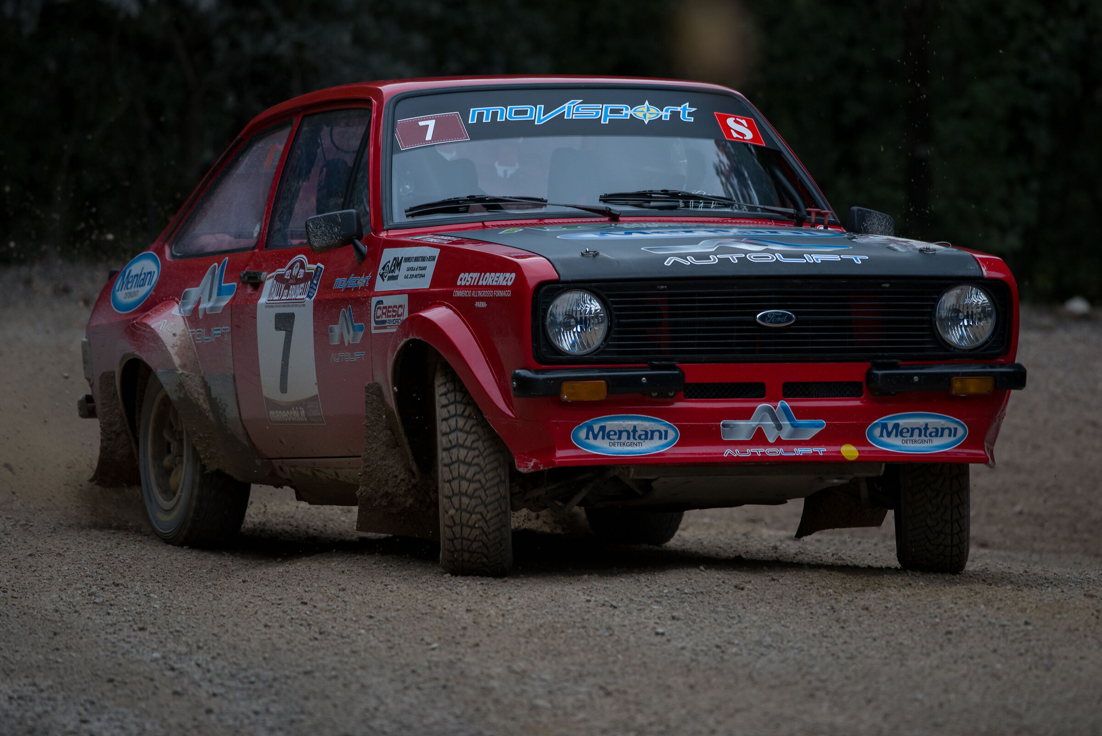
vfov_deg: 4.6
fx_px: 9186
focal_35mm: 300
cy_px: 368
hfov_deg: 6.9
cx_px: 551
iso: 1600
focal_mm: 300
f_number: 5
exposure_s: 1/800
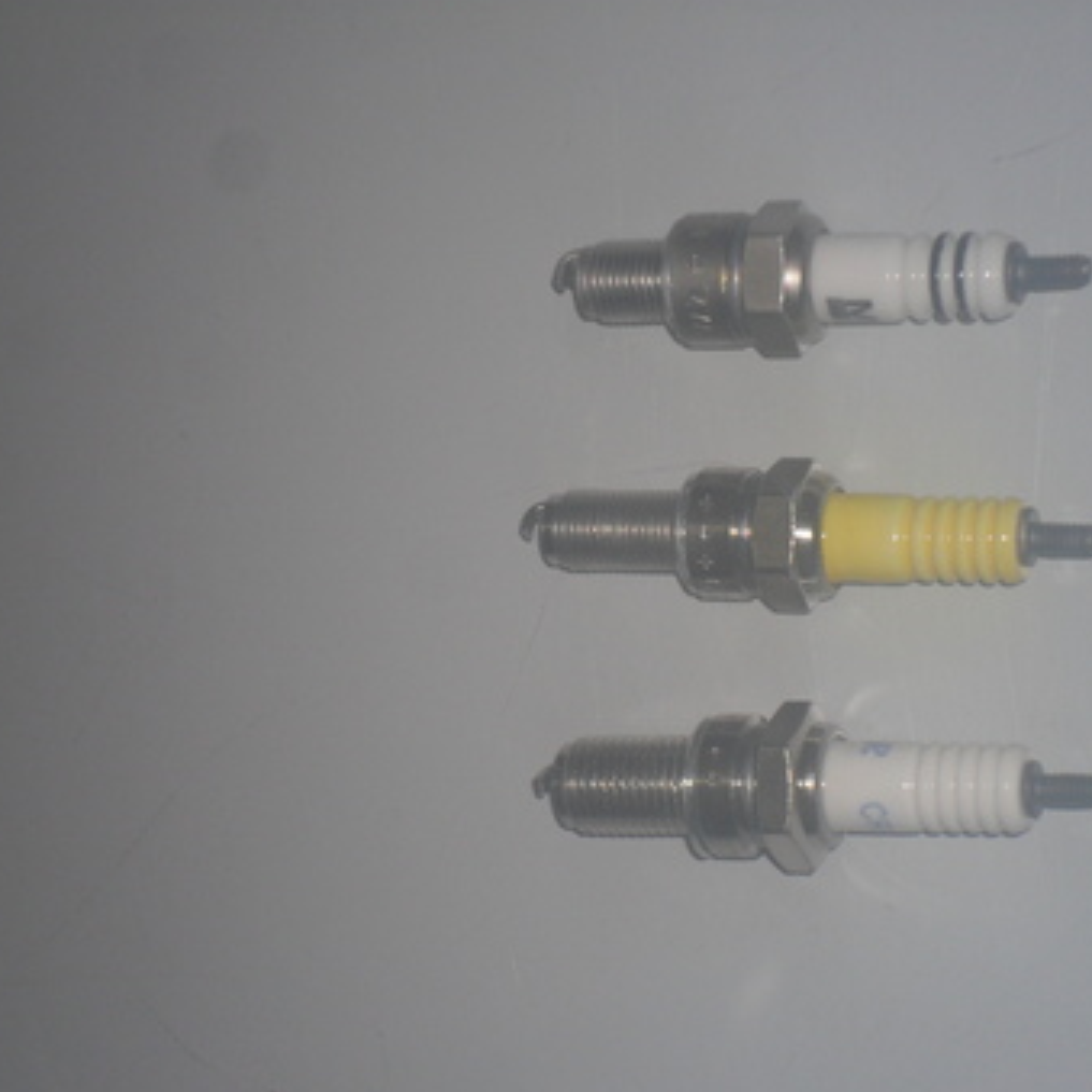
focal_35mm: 141
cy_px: 594
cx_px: 757
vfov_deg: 12.4
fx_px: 5032
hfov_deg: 12.4
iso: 100
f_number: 5
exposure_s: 1/60
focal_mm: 19.6
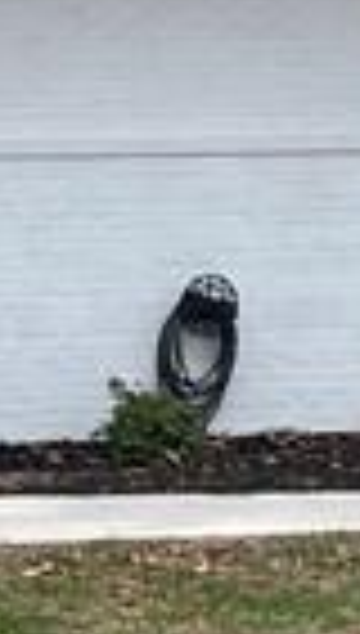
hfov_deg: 5.7
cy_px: 216
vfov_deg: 10.5
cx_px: -590
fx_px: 3456
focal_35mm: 205
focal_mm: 5.1
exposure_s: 1/930
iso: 32
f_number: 1.6
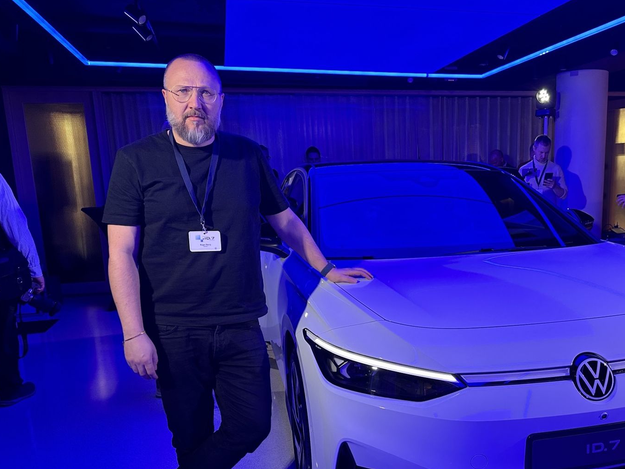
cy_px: 315
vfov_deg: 41.2
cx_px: 415
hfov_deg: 53.0
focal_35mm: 34
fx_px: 614
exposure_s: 1/100
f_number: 1.78
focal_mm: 6.86
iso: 200
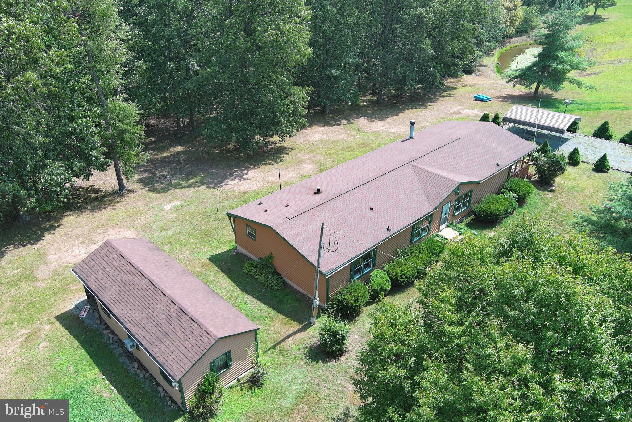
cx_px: 316
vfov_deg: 45.0
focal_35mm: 29
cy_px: 211
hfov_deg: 63.7
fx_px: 509
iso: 100
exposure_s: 1/379
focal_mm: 10.57
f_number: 2.8
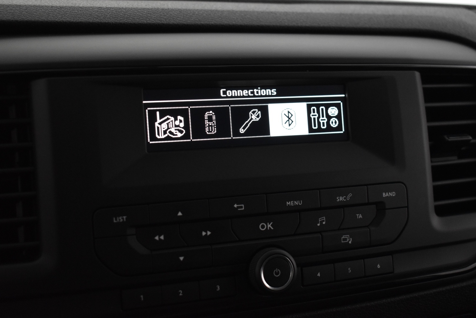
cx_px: 238
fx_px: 714
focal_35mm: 54
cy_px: 159
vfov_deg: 25.1
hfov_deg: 36.9
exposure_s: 1/60
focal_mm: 36
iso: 2500
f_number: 4.8
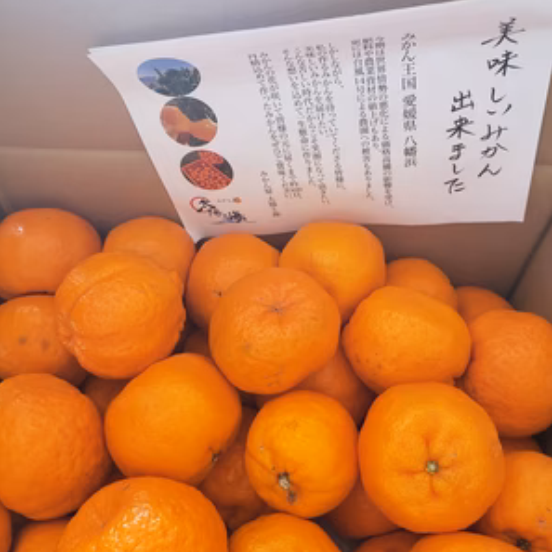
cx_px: 275
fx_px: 559
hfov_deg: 52.5
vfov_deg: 52.4
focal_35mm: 31
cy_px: 312
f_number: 2.4
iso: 200
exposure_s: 1/50
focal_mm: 4.3
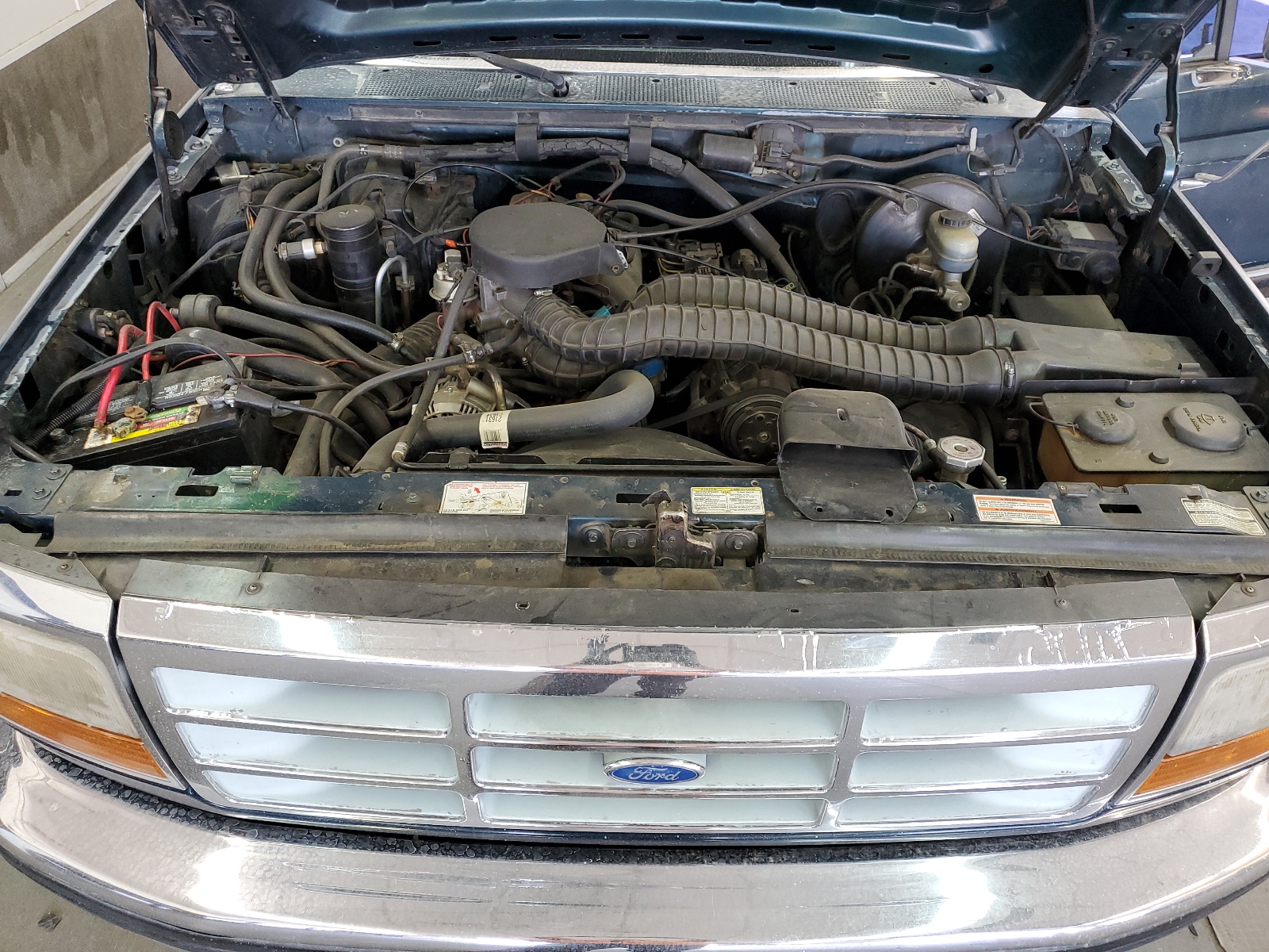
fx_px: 953
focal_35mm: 26
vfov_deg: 53.1
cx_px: 634
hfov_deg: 67.3
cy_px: 476
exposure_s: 1/60.2
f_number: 1.5
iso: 91
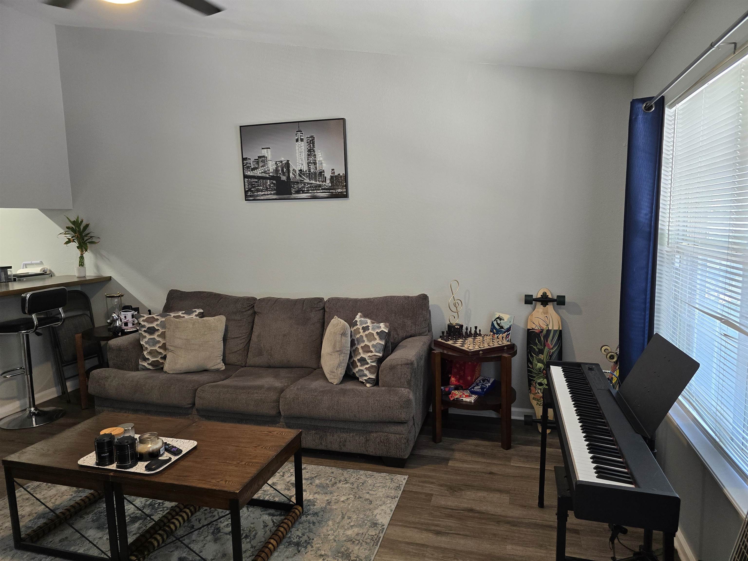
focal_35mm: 23
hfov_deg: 73.9
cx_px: 374
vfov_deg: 58.9
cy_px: 280
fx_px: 497
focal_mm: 6.3
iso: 200
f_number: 1.7
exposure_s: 1/120
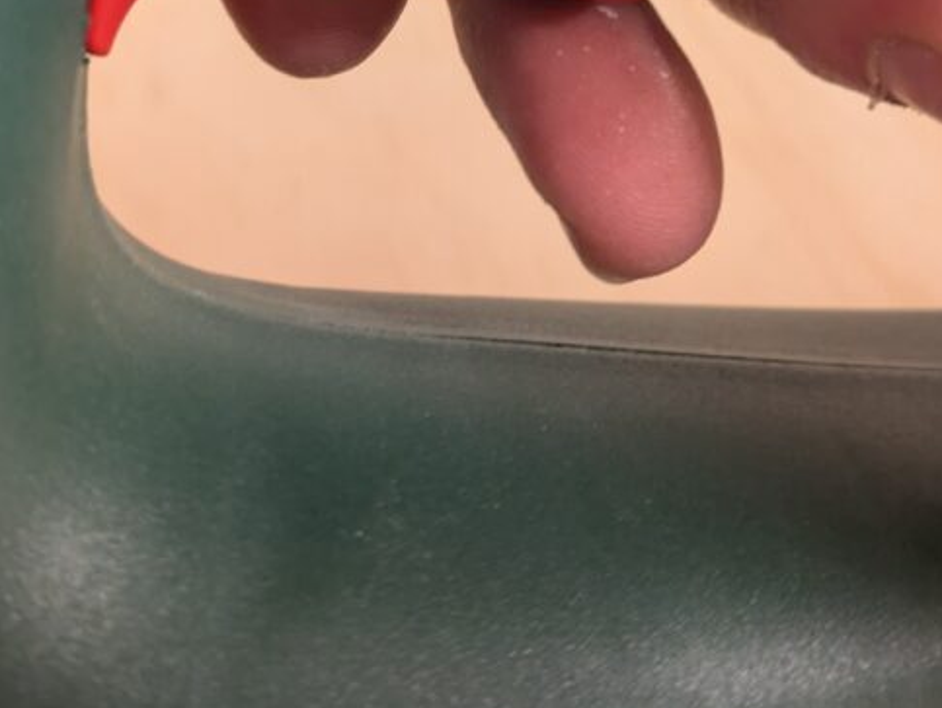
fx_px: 1443
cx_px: 419
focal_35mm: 53
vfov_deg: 27.2
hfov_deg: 36.1
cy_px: 169
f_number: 1.89
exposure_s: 1/25
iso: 614
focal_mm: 5.43
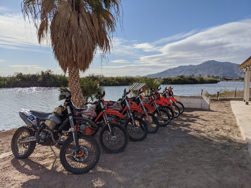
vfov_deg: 51.4
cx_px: 126
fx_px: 196
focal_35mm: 27
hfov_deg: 65.3
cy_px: 94
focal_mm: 4.38
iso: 77
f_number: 1.73
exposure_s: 1/11765
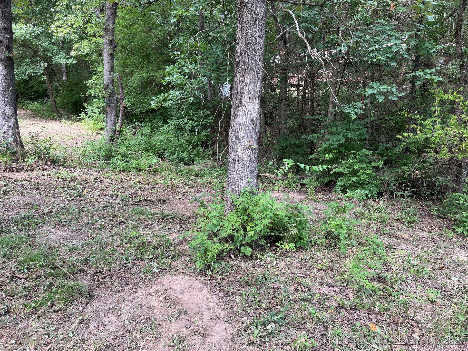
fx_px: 352
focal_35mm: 26
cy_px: 176
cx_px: 234
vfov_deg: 53.1
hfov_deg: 67.3
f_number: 1.6
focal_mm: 5.1
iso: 32
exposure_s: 1/125
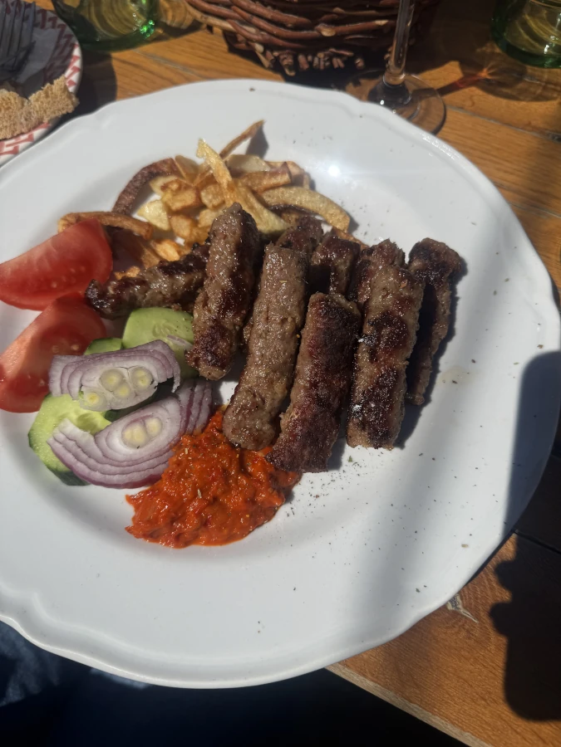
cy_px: 374
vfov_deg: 71.6
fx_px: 519
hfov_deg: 56.8
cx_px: 280
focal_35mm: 24
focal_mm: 6.76
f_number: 1.78
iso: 80
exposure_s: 1/12346
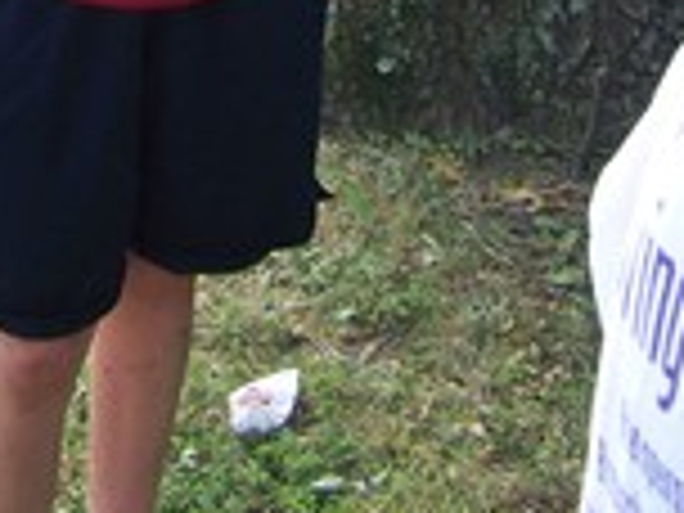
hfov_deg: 16.4
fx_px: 2371
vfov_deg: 11.1
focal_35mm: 120
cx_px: 209
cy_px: -554
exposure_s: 1/60
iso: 80
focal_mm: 6.3
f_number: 2.8
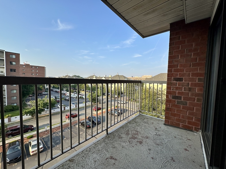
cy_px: 84
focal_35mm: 14
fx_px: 91
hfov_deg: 102.1
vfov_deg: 85.7
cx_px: 113
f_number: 2.2
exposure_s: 1/1043
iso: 40
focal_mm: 2.22
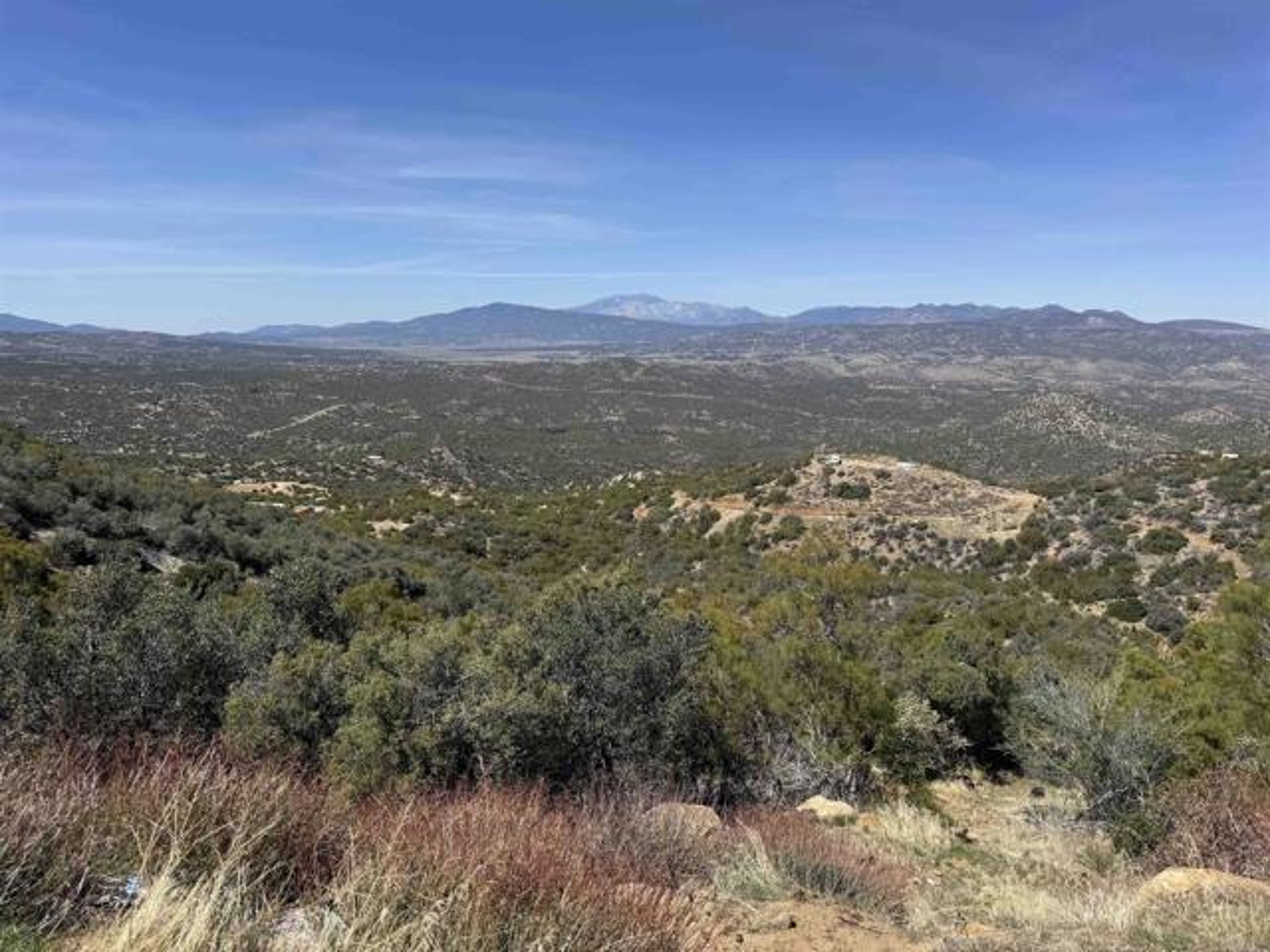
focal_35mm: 24
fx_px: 881
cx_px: 635
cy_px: 476
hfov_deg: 71.6
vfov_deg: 56.8
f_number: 1.78
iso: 80
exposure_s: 1/4950
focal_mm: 6.76
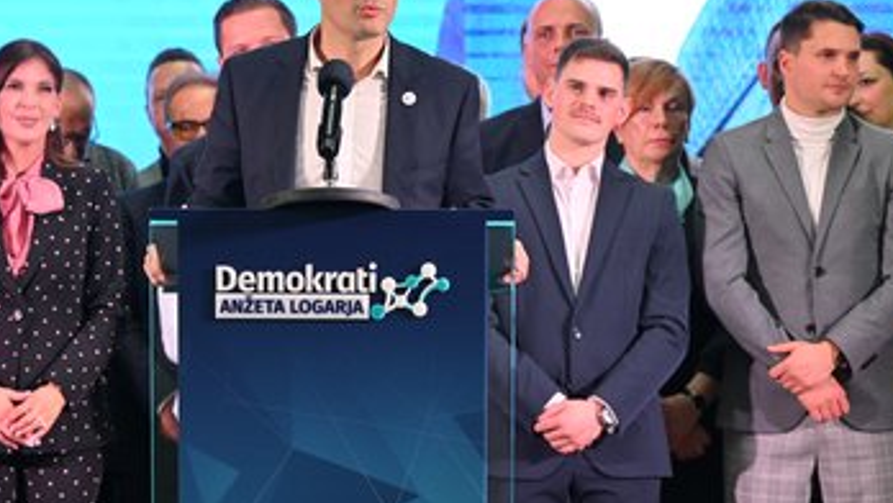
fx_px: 6229
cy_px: 204
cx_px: 300
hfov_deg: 8.2
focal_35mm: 263
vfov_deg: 4.6
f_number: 8
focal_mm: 175
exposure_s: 1/160
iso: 2500
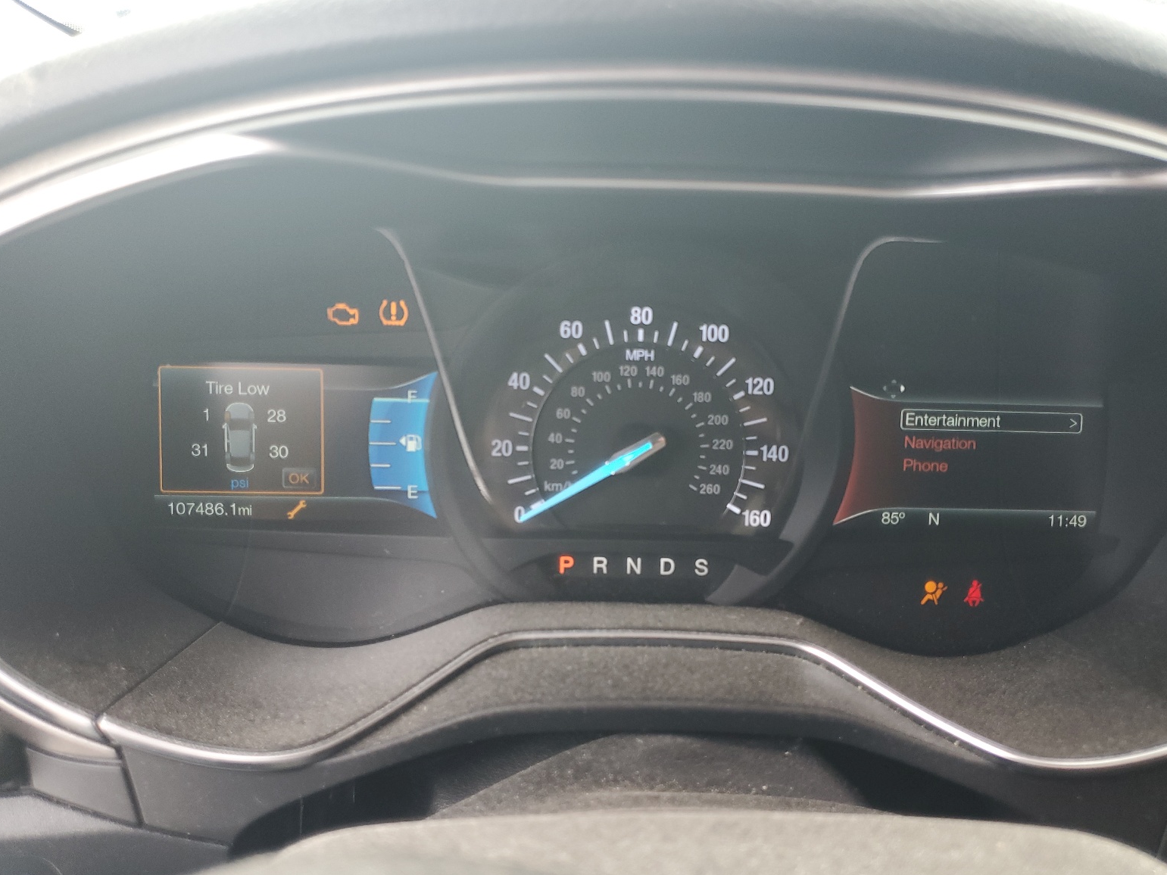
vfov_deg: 51.4
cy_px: 441
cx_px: 573
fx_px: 910
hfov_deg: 65.3
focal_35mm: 27
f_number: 1.5
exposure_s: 1/120
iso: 74
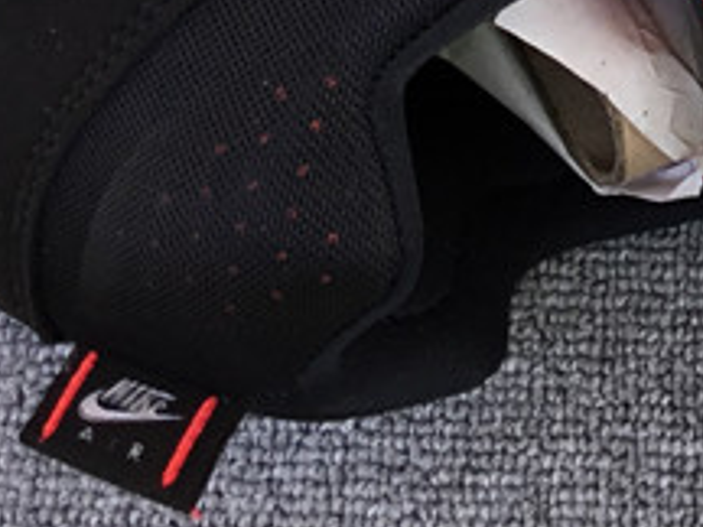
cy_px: -486
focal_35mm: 129
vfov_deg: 10.6
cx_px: 820
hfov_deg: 14.8
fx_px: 2620
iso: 25
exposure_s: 1/162
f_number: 2.4
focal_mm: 3.3
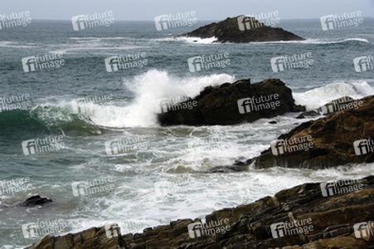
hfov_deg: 26.0
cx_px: 187
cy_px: 124
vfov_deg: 17.5
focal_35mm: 78
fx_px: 810
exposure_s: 1/400
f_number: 10
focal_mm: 52
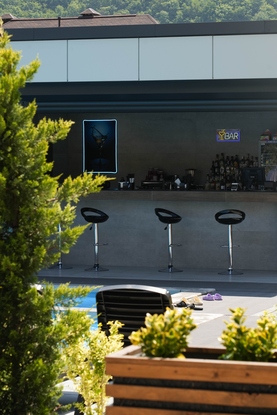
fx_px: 1466
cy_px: 172
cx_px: 140
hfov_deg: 10.8
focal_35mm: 127
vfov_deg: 16.1
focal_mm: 105
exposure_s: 1/800
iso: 500
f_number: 9
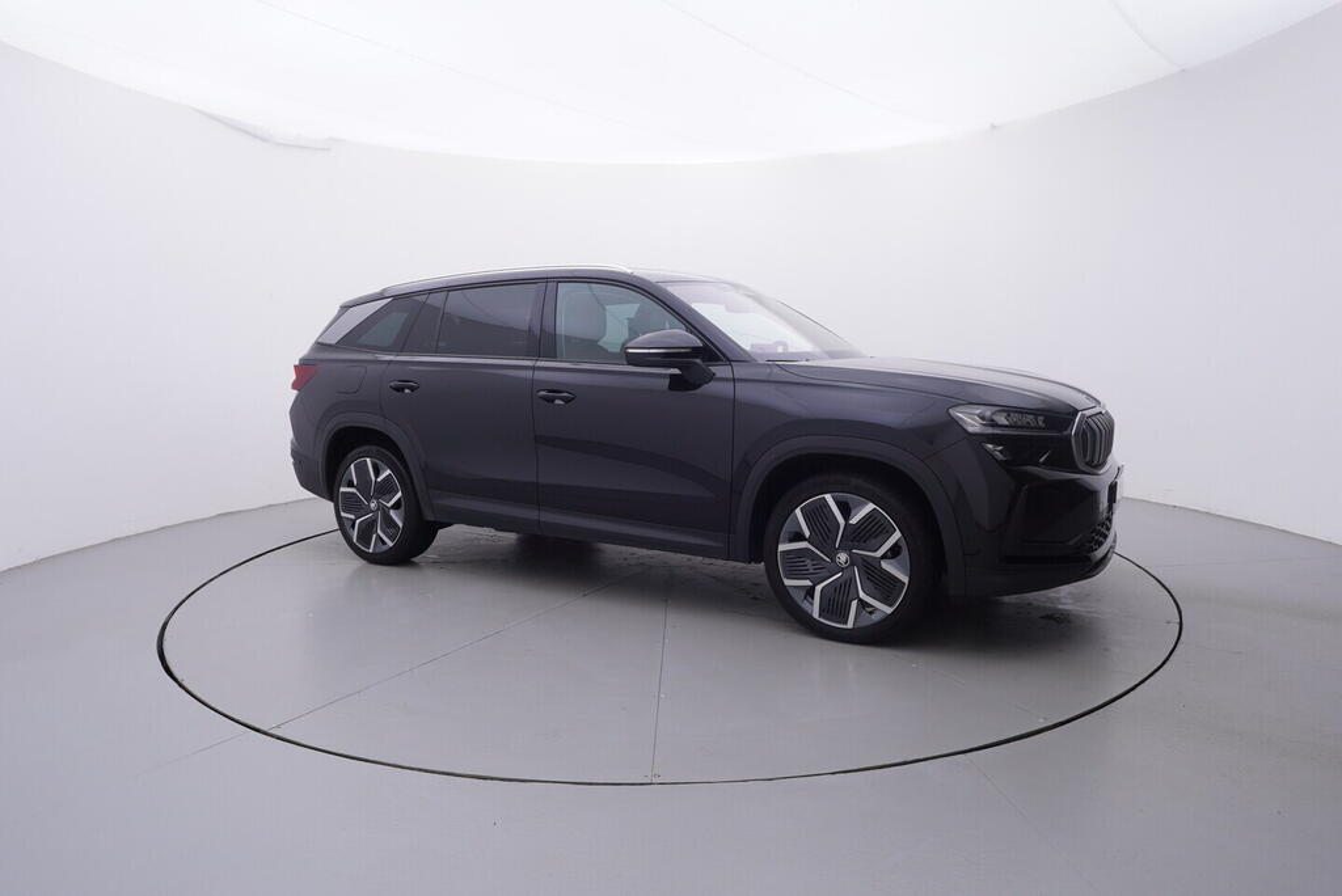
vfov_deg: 56.2
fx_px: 839
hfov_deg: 77.3
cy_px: 448
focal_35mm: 22
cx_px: 671
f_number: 5
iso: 200
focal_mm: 15
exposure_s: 1/80
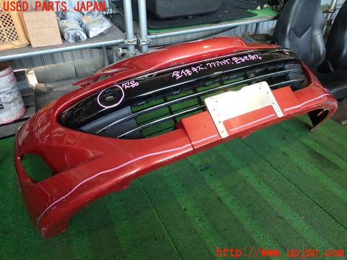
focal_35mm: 25
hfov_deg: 69.4
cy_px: 130
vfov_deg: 54.9
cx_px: 174
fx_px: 251
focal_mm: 4.5
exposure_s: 1/60
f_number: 2
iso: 160
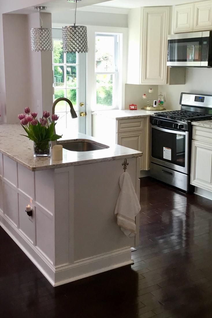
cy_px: 129
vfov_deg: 43.4
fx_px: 397
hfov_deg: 29.9
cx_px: 106
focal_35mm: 45
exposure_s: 1/40
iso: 25
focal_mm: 3.3
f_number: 2.4
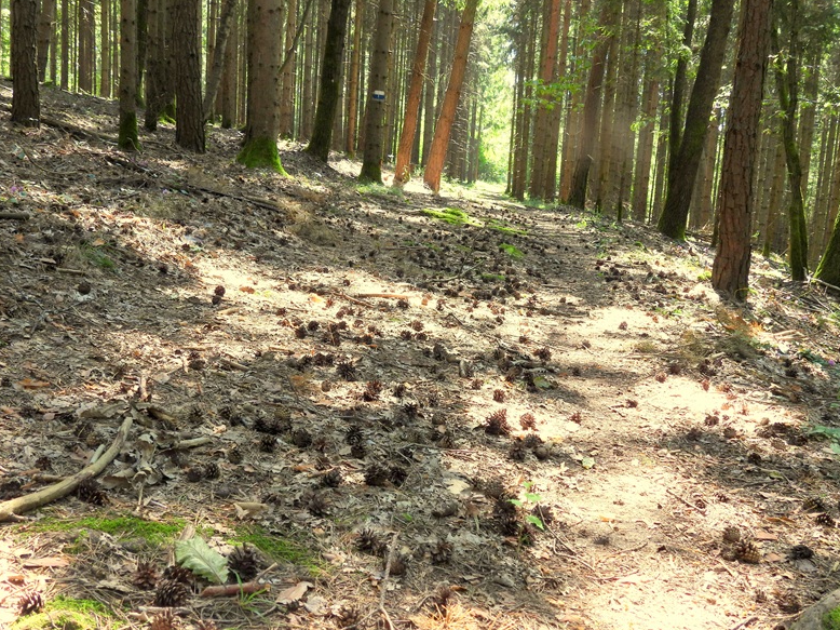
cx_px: 429
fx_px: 873
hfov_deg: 51.4
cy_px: 319
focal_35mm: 36
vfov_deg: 39.6
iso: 100
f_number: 3.2
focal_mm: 6.2
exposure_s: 1/60
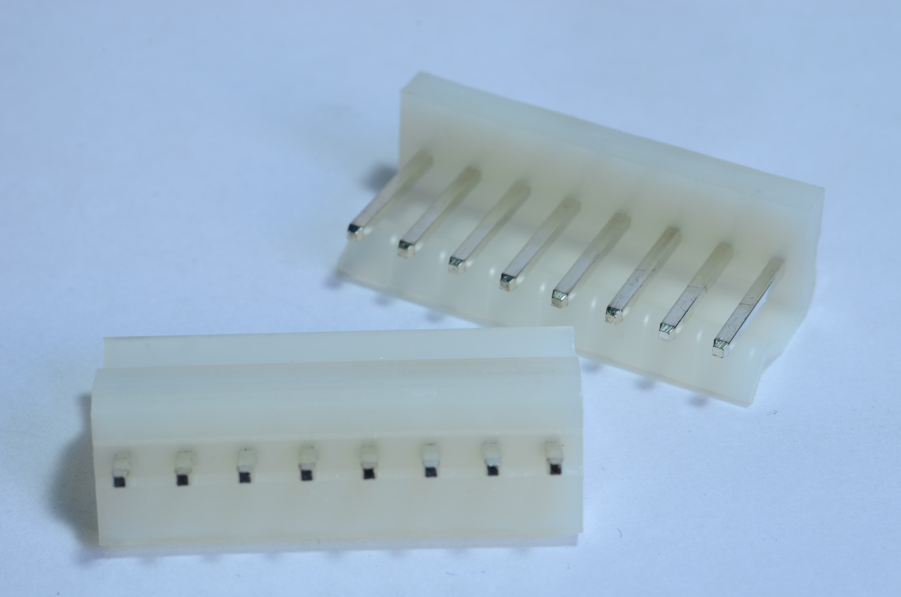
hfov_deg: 22.7
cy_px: 298
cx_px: 450
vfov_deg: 15.1
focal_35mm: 90
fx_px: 2248
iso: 100
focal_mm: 60
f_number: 18
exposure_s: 1/8
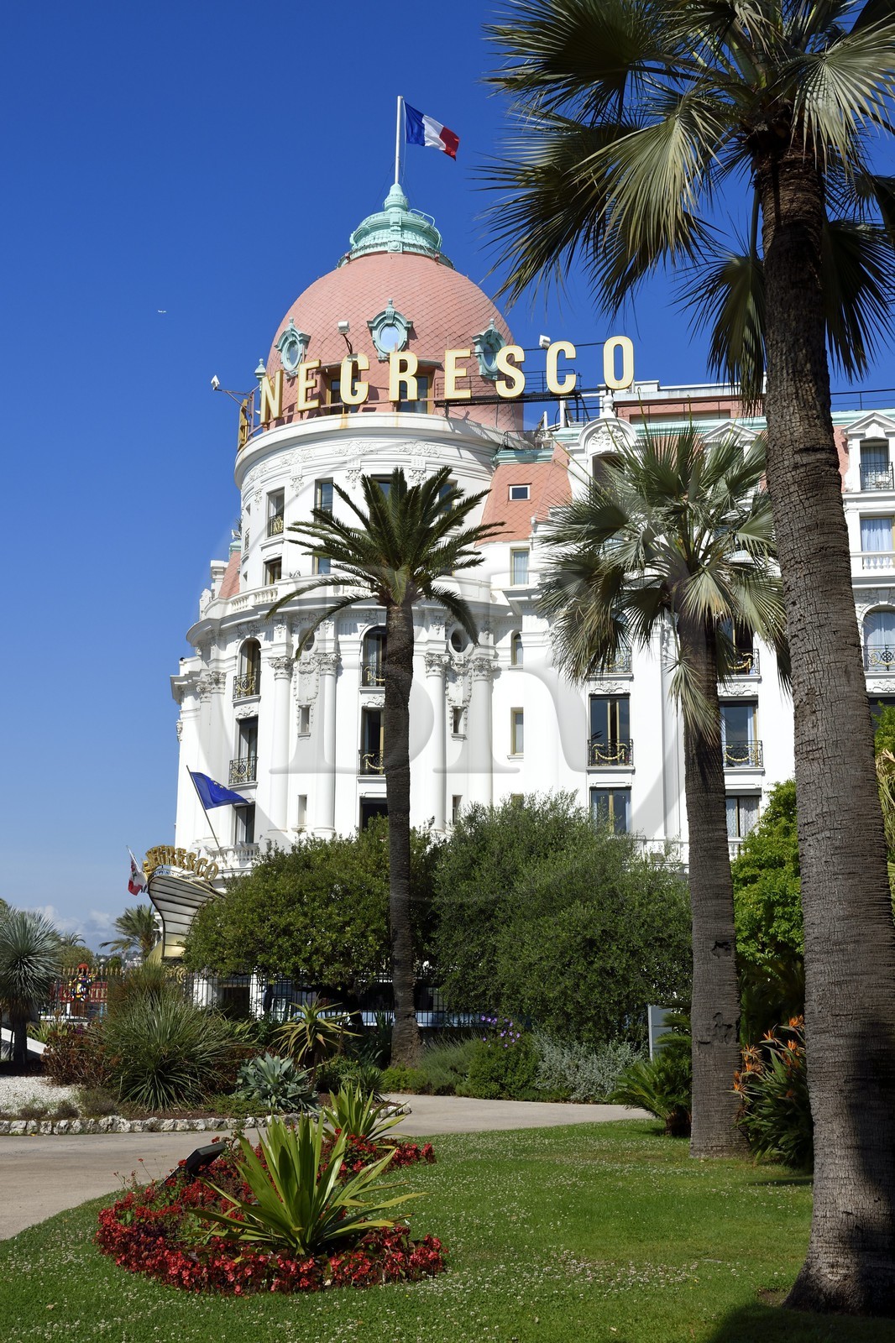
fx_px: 1492
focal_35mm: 40
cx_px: 448
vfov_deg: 48.5
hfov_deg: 33.4
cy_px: 672
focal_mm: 40
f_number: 16
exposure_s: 1/250
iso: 200
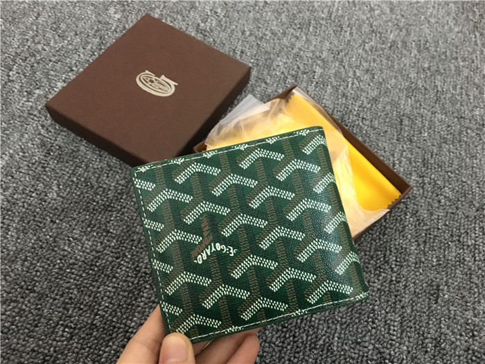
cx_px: 242
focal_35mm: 29
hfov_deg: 61.7
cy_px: 182
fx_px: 406
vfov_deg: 48.2
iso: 200
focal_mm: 4.15
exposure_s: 1/17
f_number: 2.2
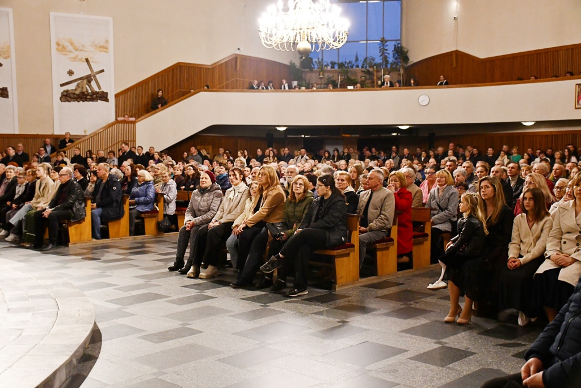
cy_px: 194
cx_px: 290
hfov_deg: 48.5
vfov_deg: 33.4
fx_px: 646
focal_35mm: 40
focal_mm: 27
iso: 3200
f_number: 4
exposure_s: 1/80
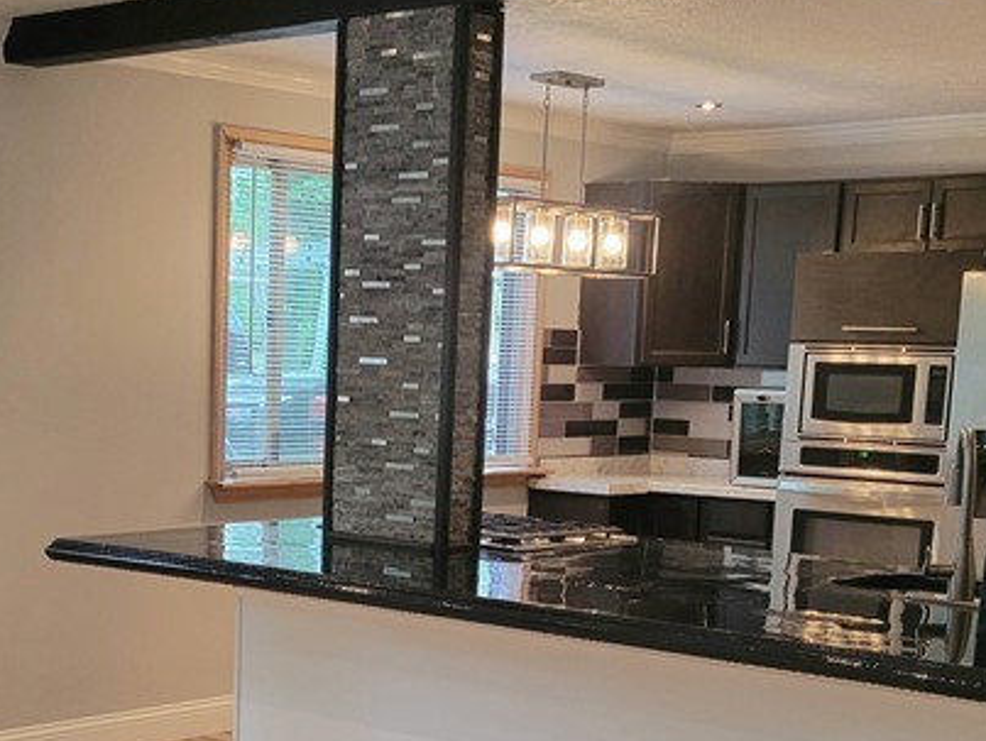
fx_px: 1882
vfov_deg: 21.6
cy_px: 709
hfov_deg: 29.3
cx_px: 372
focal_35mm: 66
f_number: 1.8
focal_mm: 5.4
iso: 250
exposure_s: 1/60.2
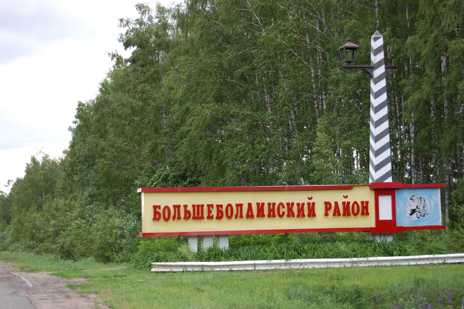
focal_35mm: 82
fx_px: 1062
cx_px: 232
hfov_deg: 24.6
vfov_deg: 16.5
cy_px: 154
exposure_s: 1/125
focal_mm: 55
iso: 280
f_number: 5.6
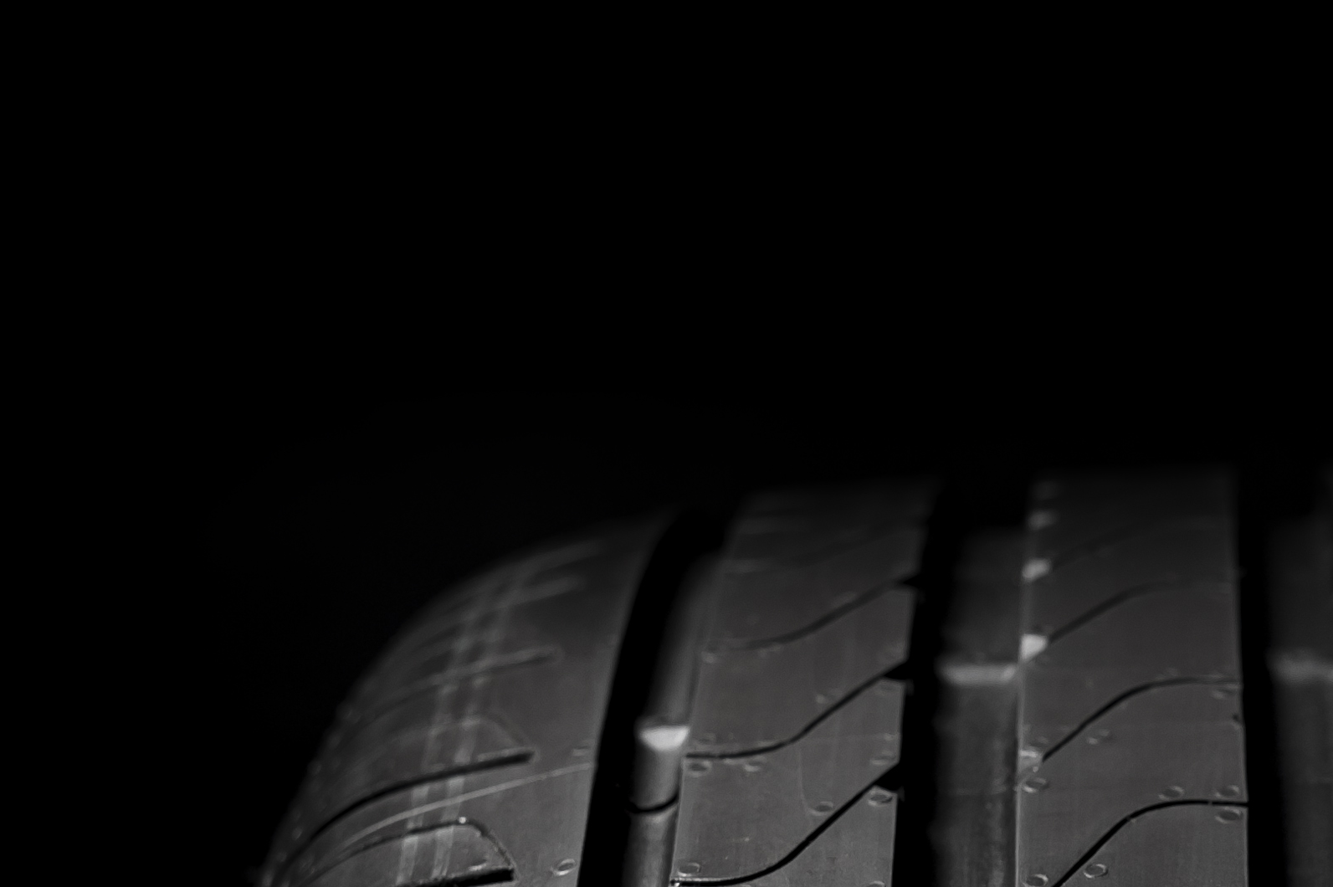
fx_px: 6920
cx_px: 1128
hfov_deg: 11.0
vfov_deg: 7.3
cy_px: 900
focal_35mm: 187
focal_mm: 70
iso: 200
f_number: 5
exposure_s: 1/320
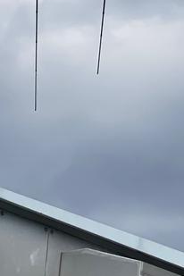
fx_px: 1610
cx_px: 493
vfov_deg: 9.8
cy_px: 45
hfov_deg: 6.2
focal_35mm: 210
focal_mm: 6
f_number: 2
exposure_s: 1/1597
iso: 20
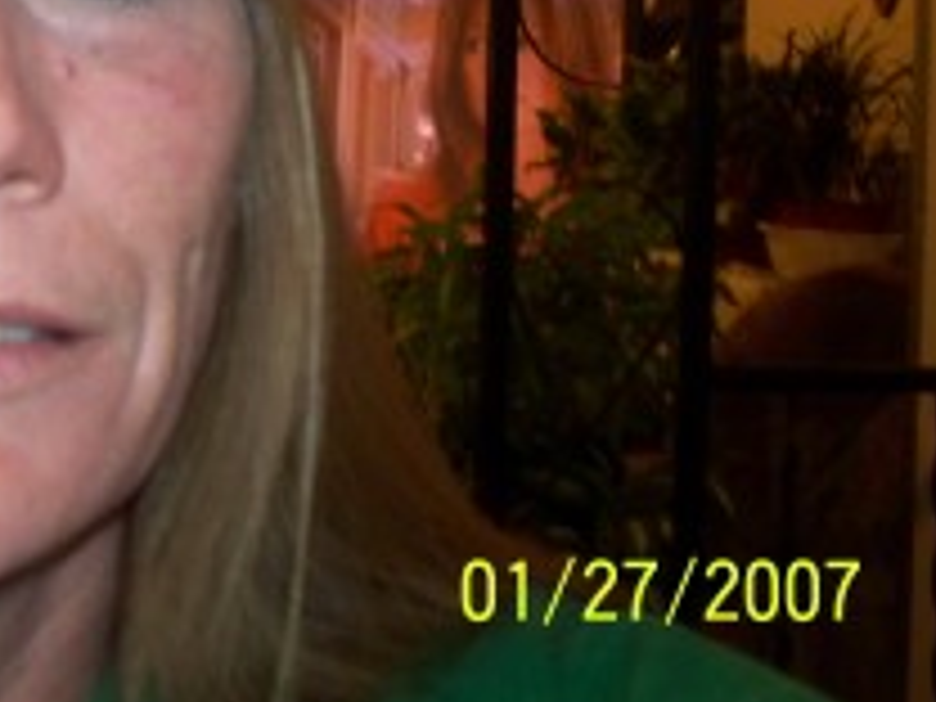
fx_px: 2109
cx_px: -36
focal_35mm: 78
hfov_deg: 23.8
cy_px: 20
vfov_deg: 18.5
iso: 200
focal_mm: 7.54
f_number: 2.8
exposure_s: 1/30
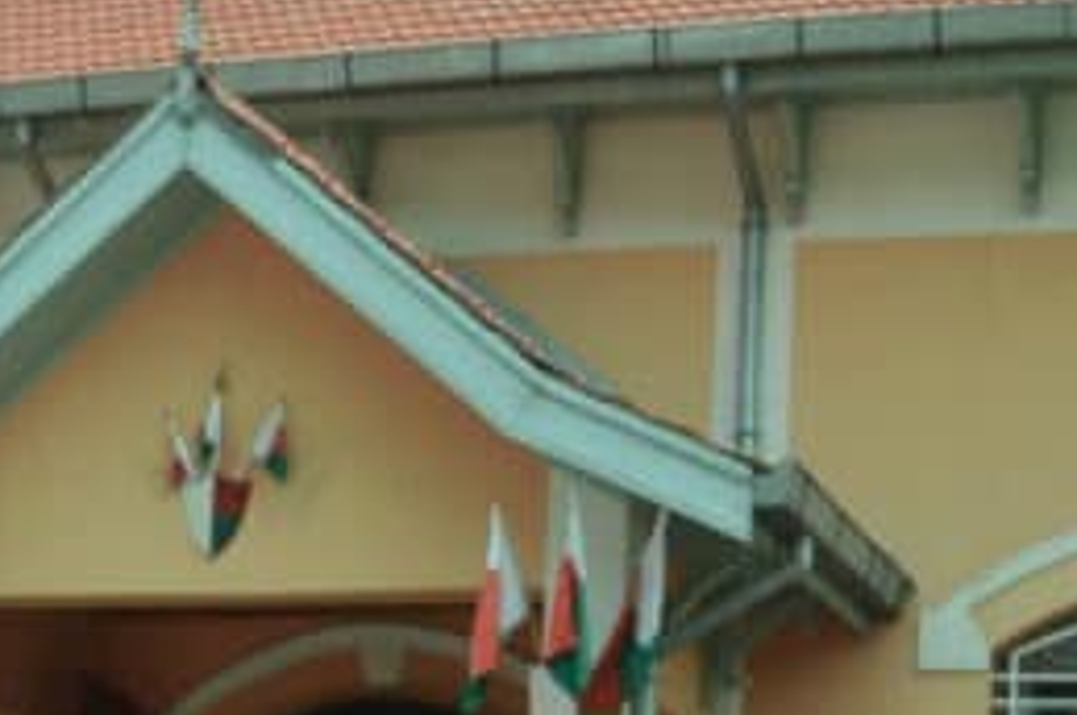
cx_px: 620
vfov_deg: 14.1
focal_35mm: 93
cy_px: 867
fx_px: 2793
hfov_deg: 21.8
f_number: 11
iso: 800
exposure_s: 1/500
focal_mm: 21
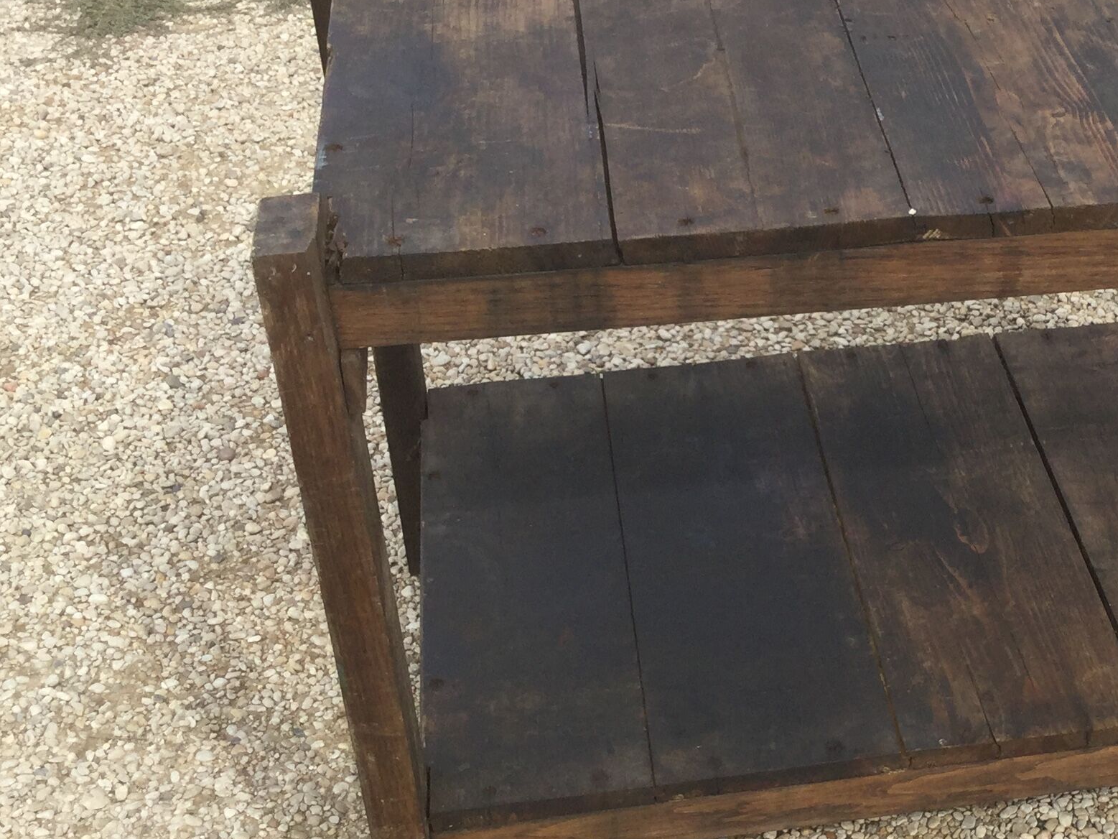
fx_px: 2099
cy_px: 457
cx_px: 941
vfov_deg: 22.6
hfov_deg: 29.0
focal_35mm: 65
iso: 25
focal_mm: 3.3
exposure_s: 1/608
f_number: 2.4
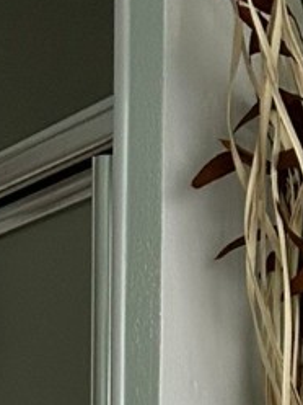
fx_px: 1879
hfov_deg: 9.2
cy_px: 916
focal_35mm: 161
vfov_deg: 10.8
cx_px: 161
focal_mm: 5.7
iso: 320
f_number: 1.5
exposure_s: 1/60
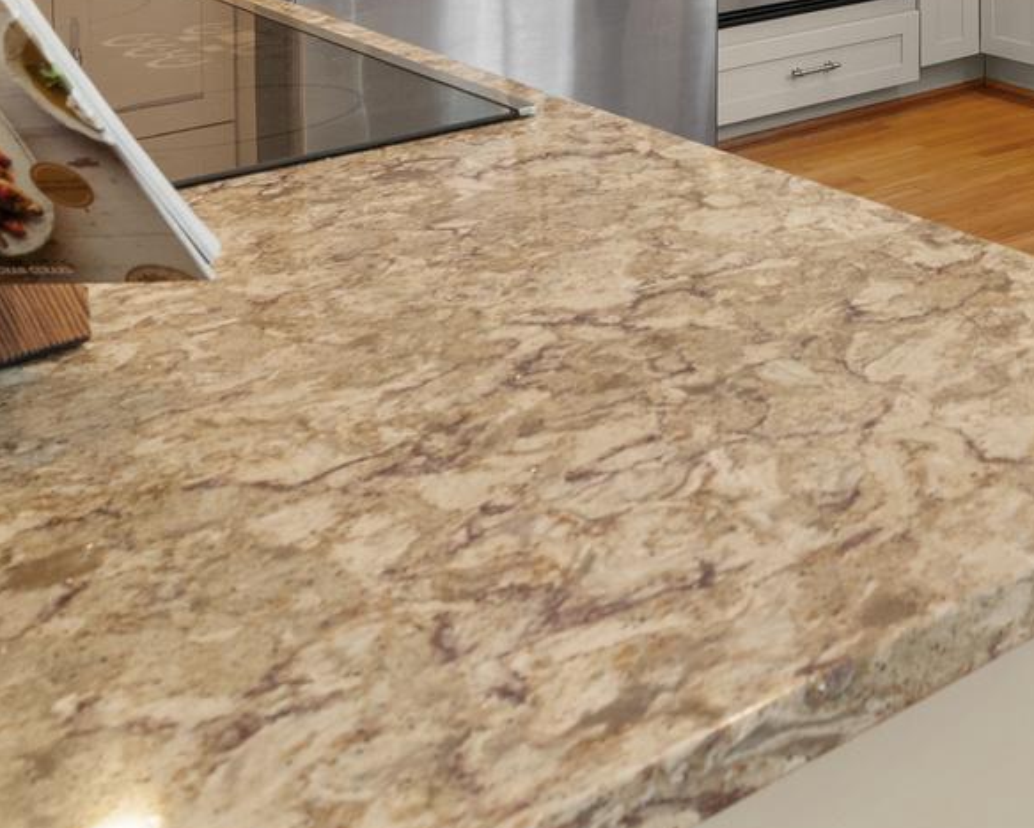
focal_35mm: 56
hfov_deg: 28.0
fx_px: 1715
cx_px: 1328
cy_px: -347
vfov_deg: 23.0
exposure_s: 1/6
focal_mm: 17
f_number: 9
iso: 800
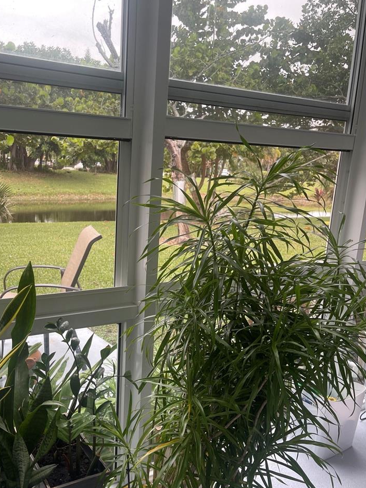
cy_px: 283
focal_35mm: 32
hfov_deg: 43.8
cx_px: 137
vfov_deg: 56.6
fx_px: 451
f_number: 1.6
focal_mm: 5.1
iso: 32
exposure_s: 1/121
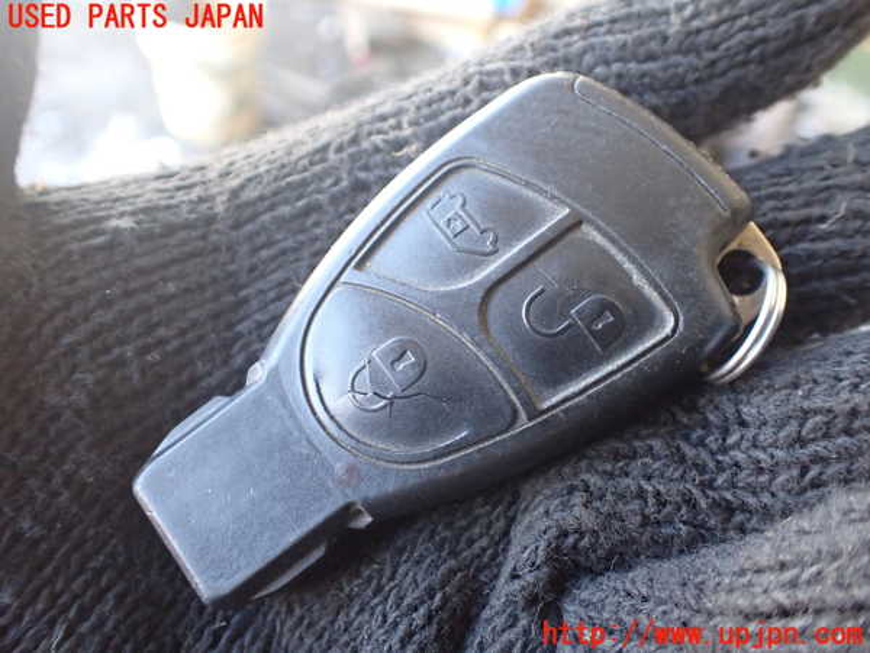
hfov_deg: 60.0
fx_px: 754
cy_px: 326
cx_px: 435
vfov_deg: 46.8
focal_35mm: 30
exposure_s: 1/80
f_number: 2.3
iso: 800
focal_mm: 5.4
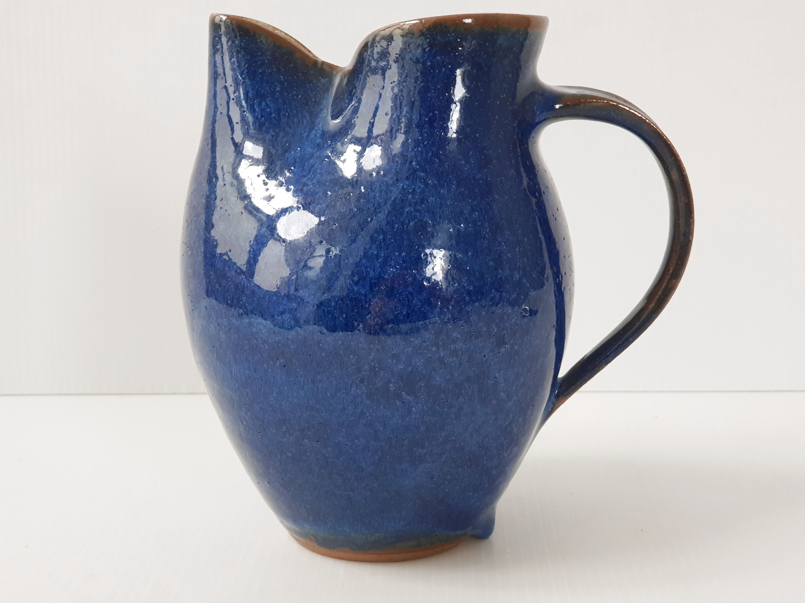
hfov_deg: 36.8
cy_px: 302
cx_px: 402
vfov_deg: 28.0
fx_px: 1209
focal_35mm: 52
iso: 200
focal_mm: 6
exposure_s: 1/33
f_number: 2.4
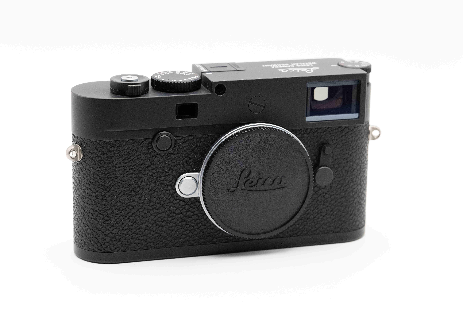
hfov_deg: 22.6
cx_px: 232
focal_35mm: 90
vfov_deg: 15.2
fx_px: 1158
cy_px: 154
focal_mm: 90
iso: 3200
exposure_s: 1/400
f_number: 9
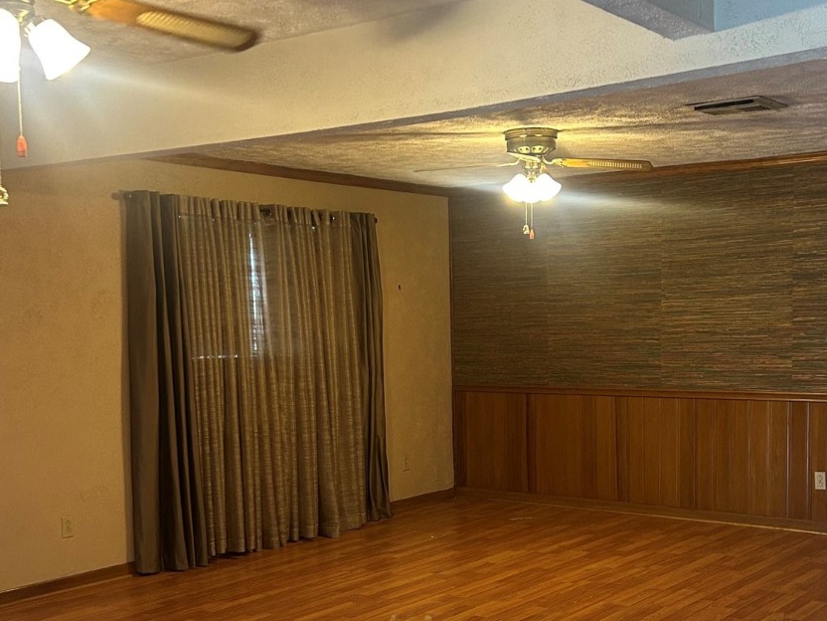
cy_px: 402
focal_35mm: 48
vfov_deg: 30.1
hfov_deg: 39.6
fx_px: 1147
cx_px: 468
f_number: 1.5
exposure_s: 1/60
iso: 250
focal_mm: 5.7
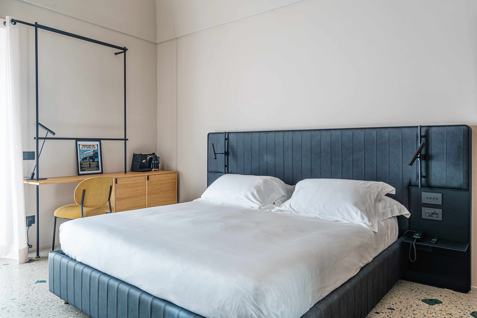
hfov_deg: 73.7
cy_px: 159
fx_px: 318
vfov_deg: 53.1
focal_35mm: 24
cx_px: 238
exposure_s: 1/13
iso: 100
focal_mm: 24
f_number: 7.1
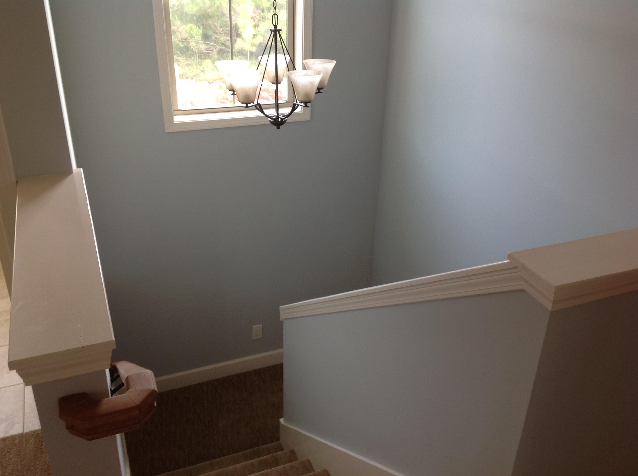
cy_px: 238
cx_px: 319
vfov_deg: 40.6
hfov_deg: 52.7
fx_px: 644
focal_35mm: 35
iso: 50
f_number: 2.4
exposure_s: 1/20
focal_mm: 4.28
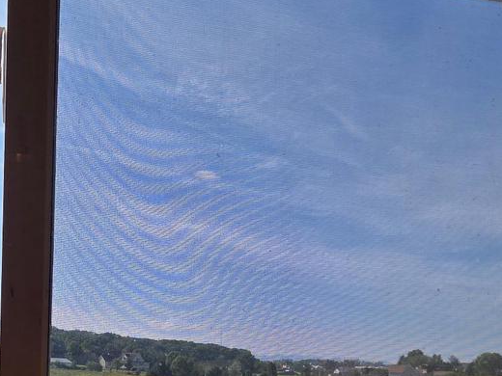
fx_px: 522
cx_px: 141
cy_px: 376
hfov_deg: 49.8
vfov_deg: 35.8
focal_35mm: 36
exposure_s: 1/2843
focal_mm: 2.2
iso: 50
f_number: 2.2
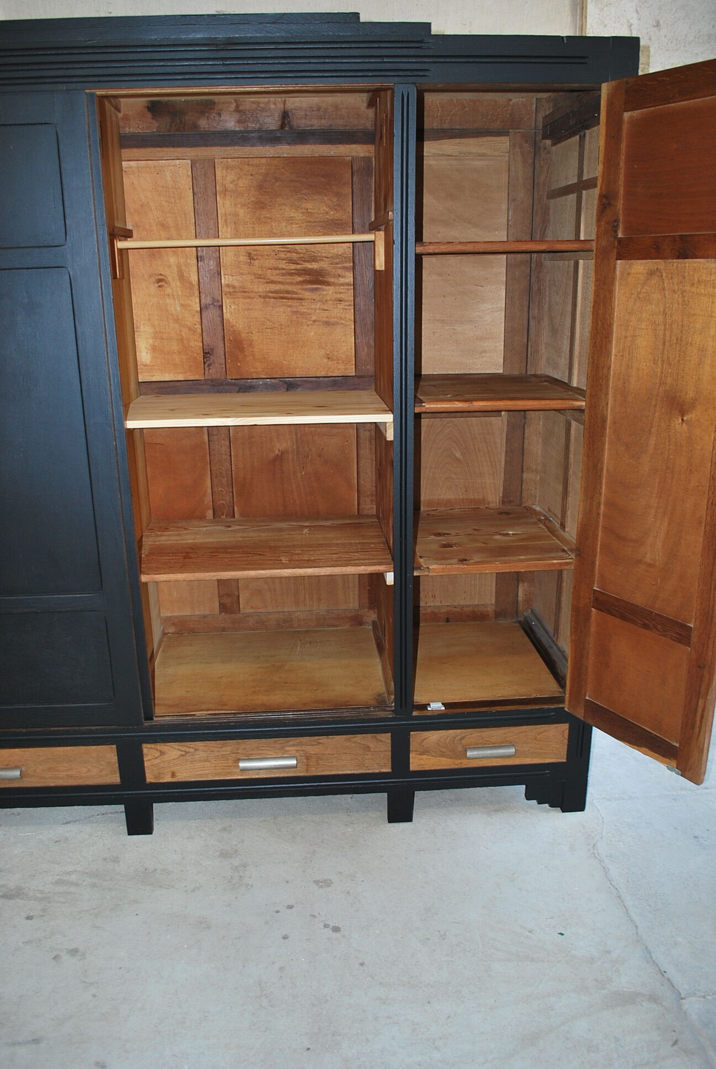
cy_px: 534
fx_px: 803
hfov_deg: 48.0
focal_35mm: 27
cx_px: 358
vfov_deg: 67.3
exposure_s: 1/60
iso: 200
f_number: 3.5
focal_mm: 18
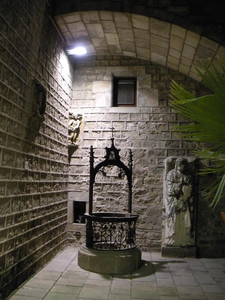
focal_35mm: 36
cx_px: 112
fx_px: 312
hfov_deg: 39.7
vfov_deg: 51.4
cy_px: 150
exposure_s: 1/13.5
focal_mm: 6.3
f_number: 3.5
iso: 400
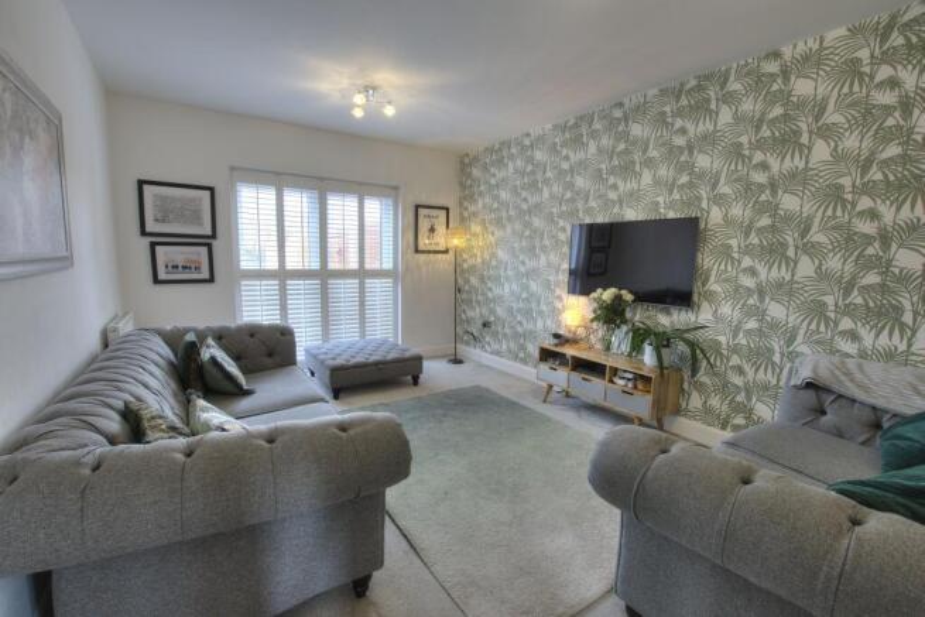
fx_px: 385
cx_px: 462
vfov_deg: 77.4
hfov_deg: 100.4
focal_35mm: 15
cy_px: 308
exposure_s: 1/8
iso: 400
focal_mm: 10
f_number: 8
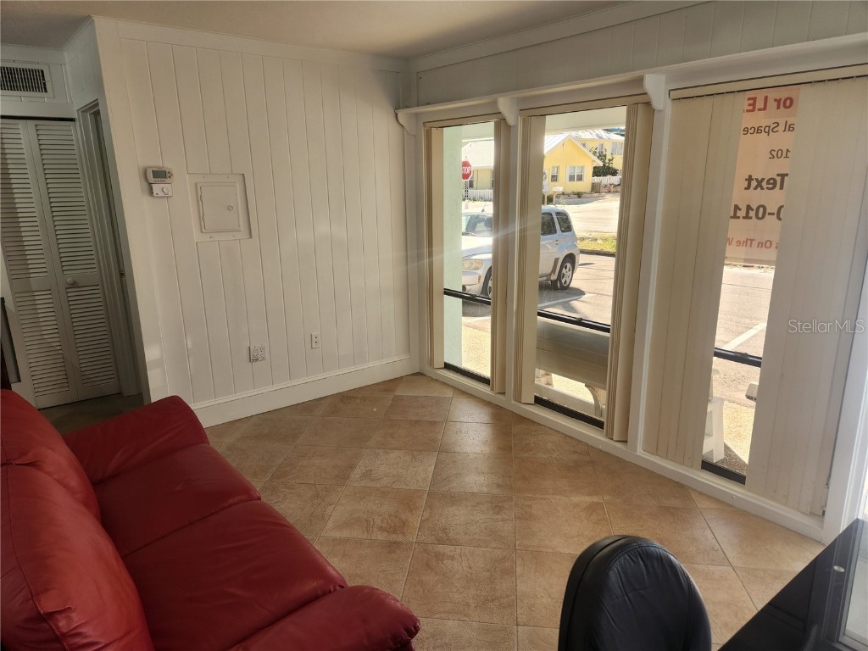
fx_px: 577
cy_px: 326
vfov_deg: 58.9
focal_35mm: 23
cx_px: 434
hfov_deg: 73.9
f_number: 1.8
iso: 25
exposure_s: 1/120
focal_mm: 5.4
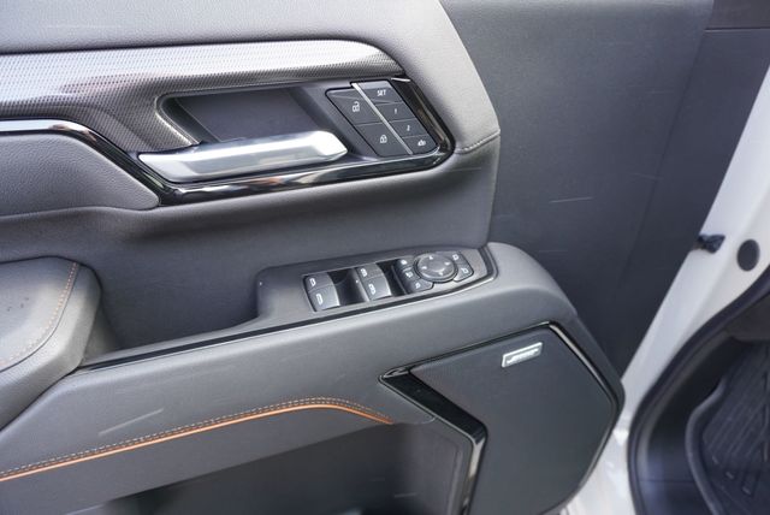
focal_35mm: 26
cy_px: 258
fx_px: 546
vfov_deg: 50.5
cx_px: 385
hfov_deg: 70.4
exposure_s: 1/60
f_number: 4
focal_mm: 17
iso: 250
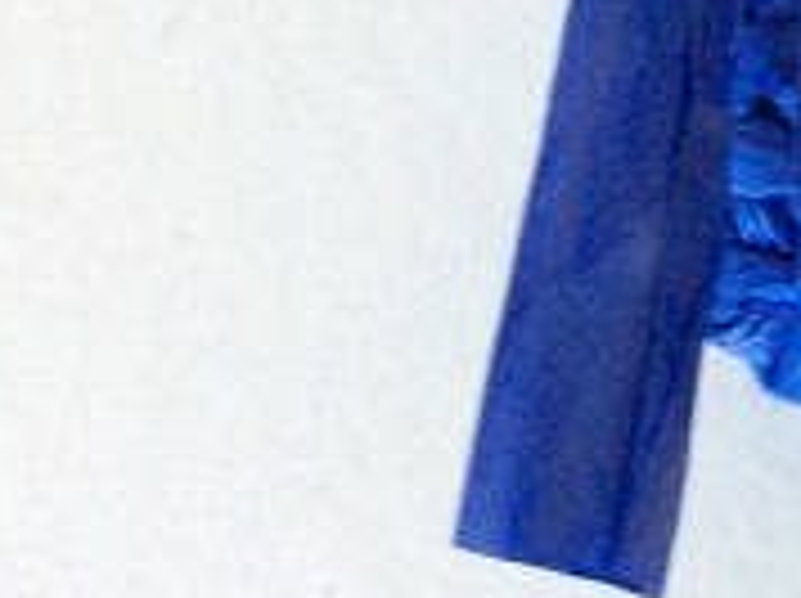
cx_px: 1264
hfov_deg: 15.3
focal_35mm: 117
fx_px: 2704
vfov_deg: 12.2
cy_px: -218
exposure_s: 1/25
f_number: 2.4
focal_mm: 3.3
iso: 125
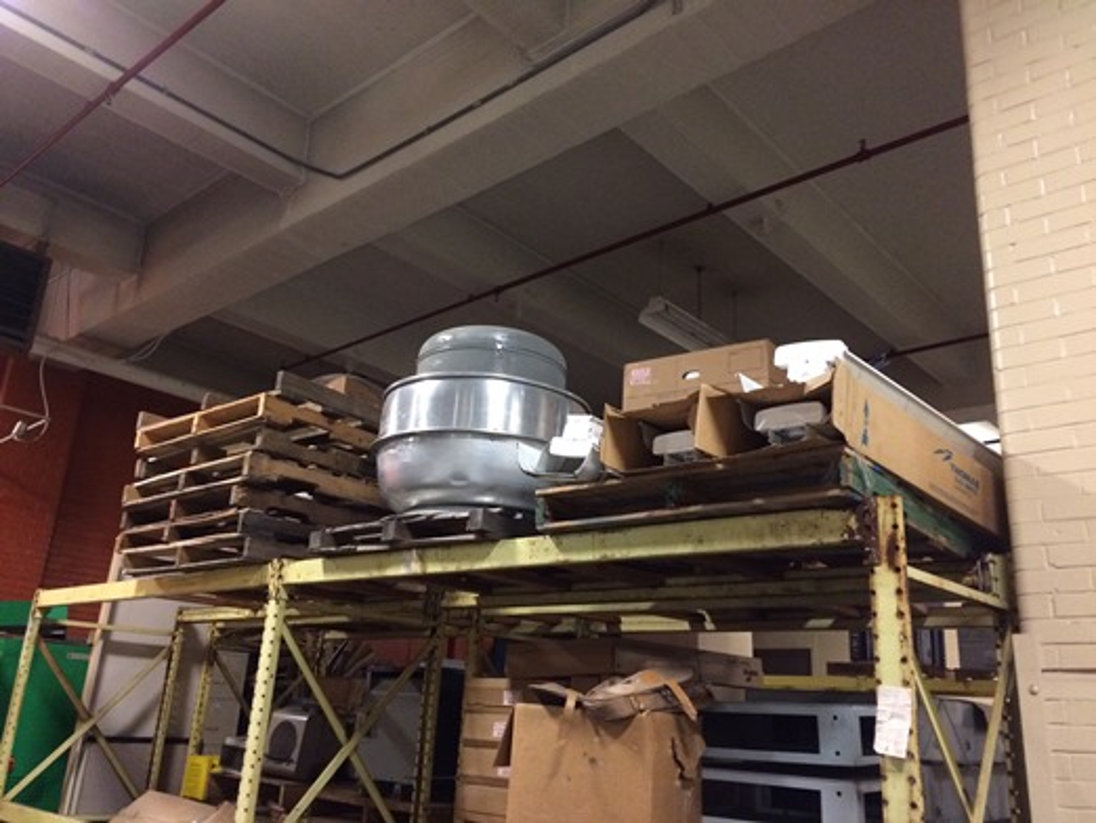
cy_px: 412
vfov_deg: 48.3
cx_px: 548
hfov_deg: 61.6
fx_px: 919
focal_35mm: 29
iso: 320
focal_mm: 4.15
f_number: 2.2
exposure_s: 1/15
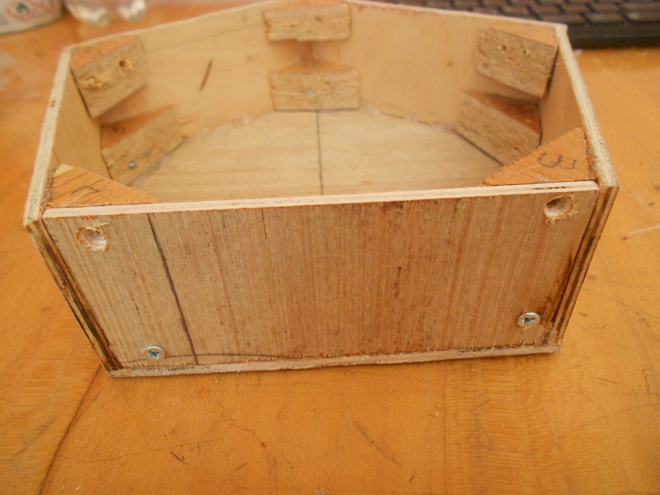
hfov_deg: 67.3
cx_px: 330
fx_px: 496
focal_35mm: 26
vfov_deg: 53.1
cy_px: 248
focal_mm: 4.6
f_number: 3.2
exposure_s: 1/40
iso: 400
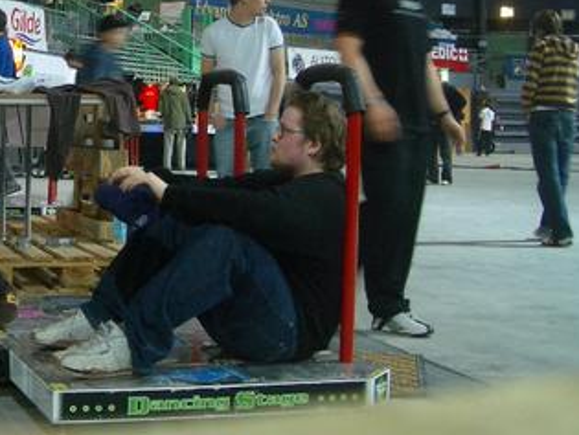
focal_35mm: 71
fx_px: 1189
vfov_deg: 20.4
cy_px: 53
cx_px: 15
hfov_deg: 26.1
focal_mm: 5.8
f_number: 2.6
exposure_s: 1/8
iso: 100
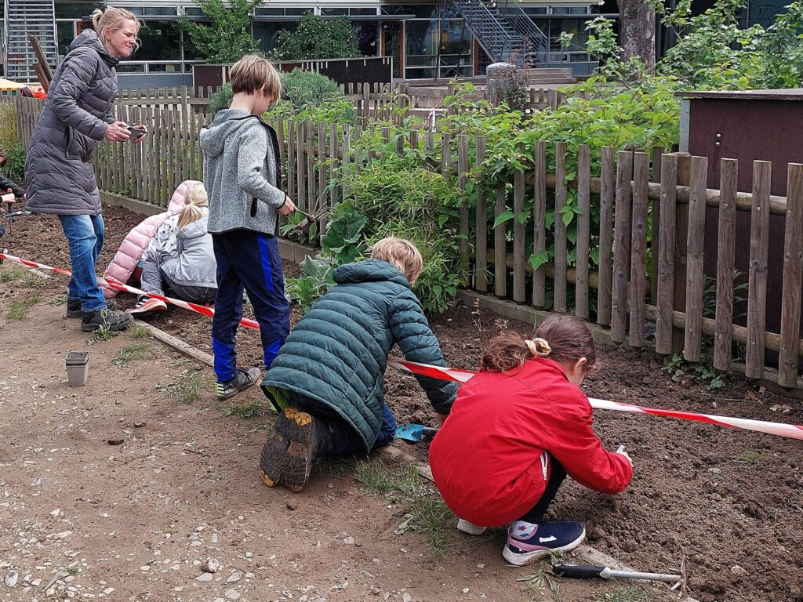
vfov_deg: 54.9
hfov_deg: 69.4
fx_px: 580
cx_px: 402
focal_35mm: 25
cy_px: 301
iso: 25
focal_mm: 5.23
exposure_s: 1/559
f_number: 1.8
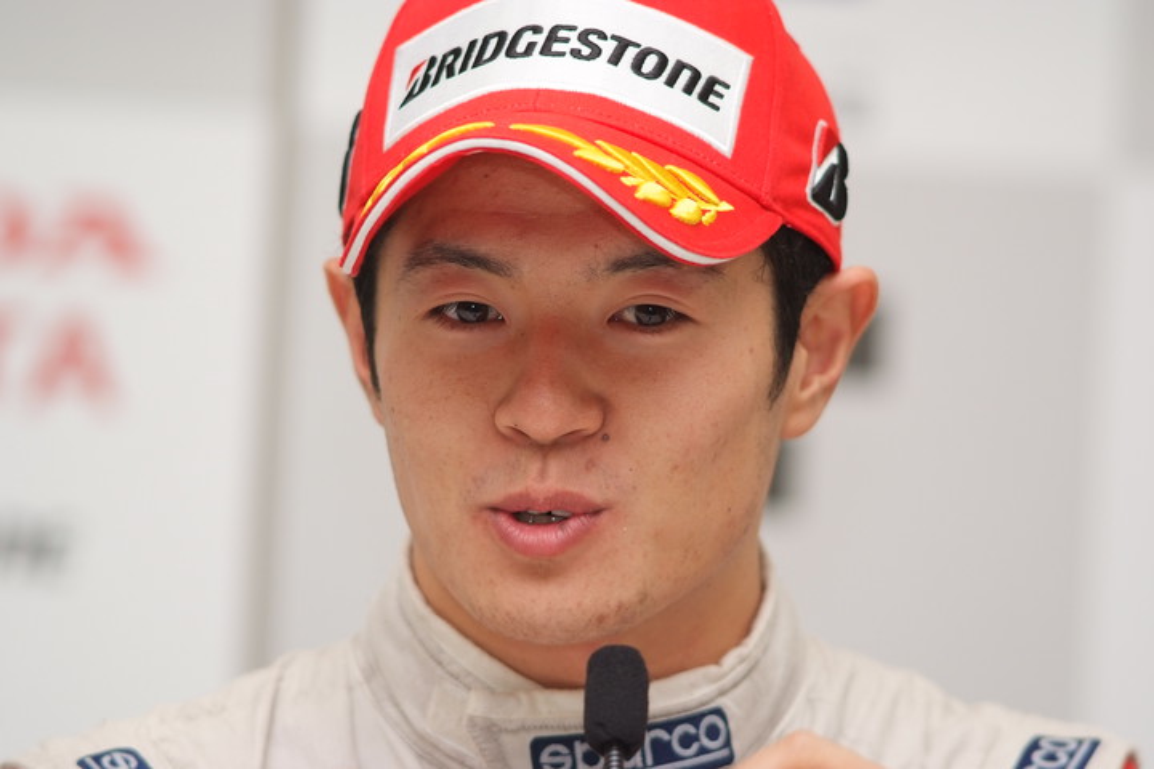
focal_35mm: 270
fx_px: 8654
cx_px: 577
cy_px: 384
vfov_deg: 5.1
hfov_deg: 7.6
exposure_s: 1/250
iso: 400
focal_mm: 180
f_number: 2.8
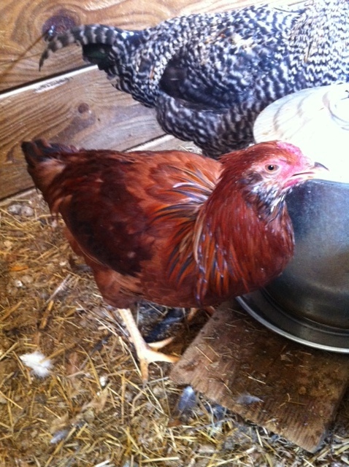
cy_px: 234
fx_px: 472
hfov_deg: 40.6
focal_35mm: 35
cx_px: 174
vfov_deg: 52.7
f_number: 2.8
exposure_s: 1/15
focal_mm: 3.85
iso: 400
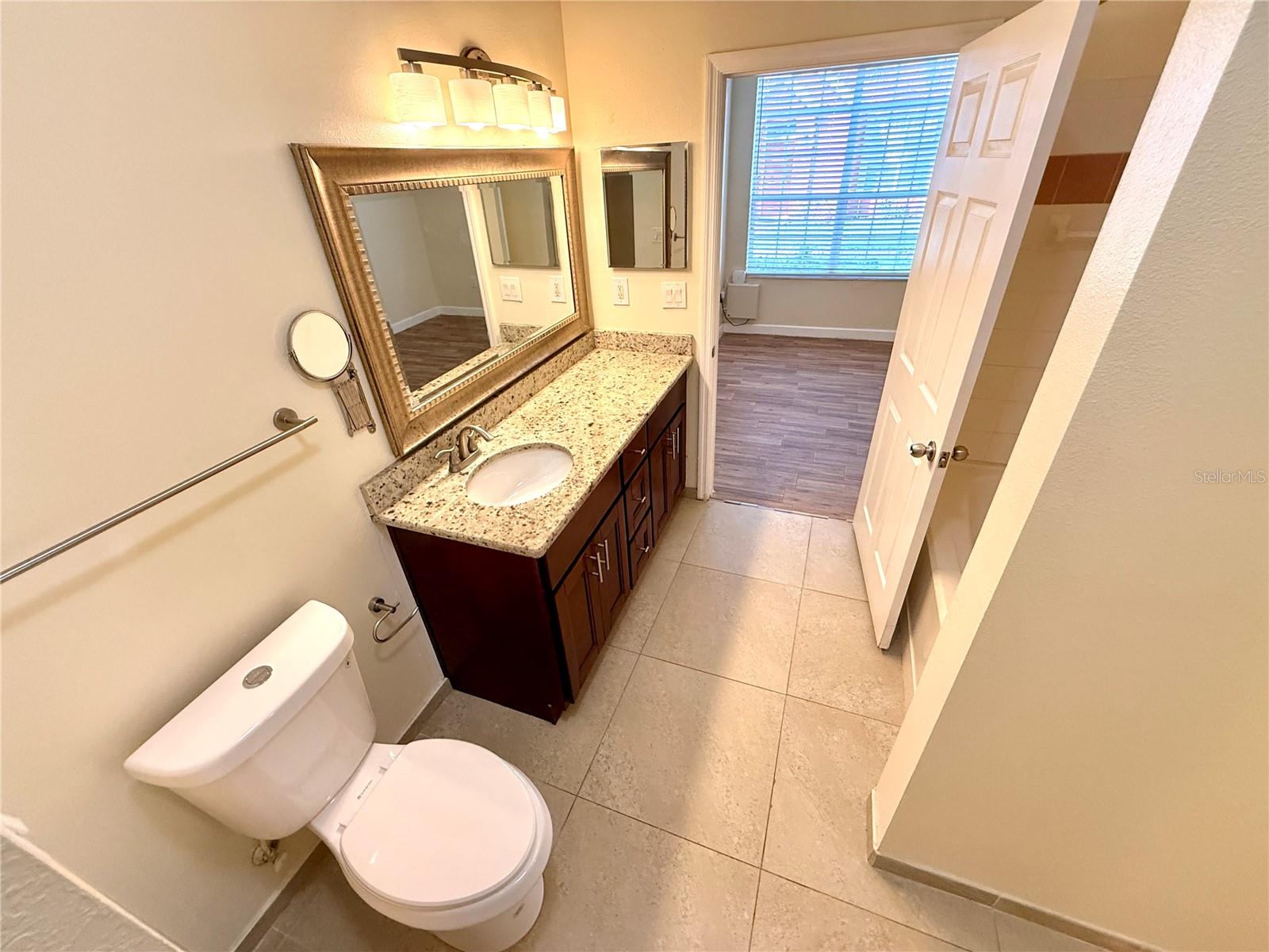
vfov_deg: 85.7
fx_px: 513
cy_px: 476
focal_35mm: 14
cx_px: 634
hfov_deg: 102.1
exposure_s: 1/120
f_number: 2.2
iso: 250
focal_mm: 2.22
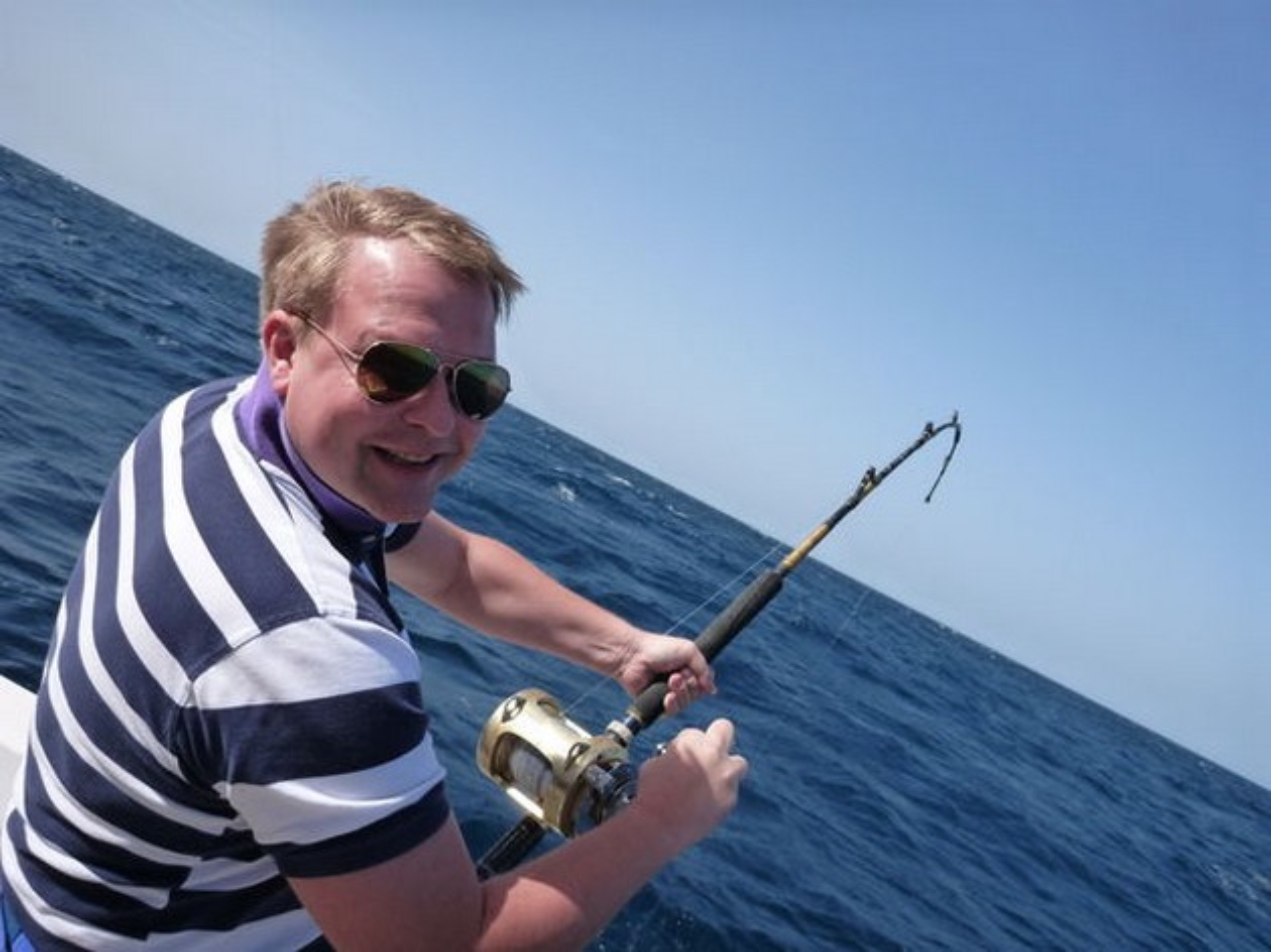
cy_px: 476
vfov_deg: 49.7
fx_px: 1028
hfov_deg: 63.5
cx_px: 636
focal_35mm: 28
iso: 160
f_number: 3.3
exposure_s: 1/1000
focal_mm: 4.9
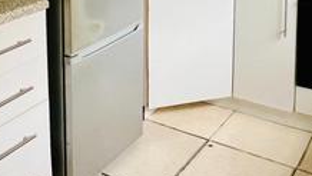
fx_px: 431
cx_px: 208
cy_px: -74
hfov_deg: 39.4
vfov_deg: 20.4
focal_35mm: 52
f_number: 1.8
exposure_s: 1/99
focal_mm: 1.57
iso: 125
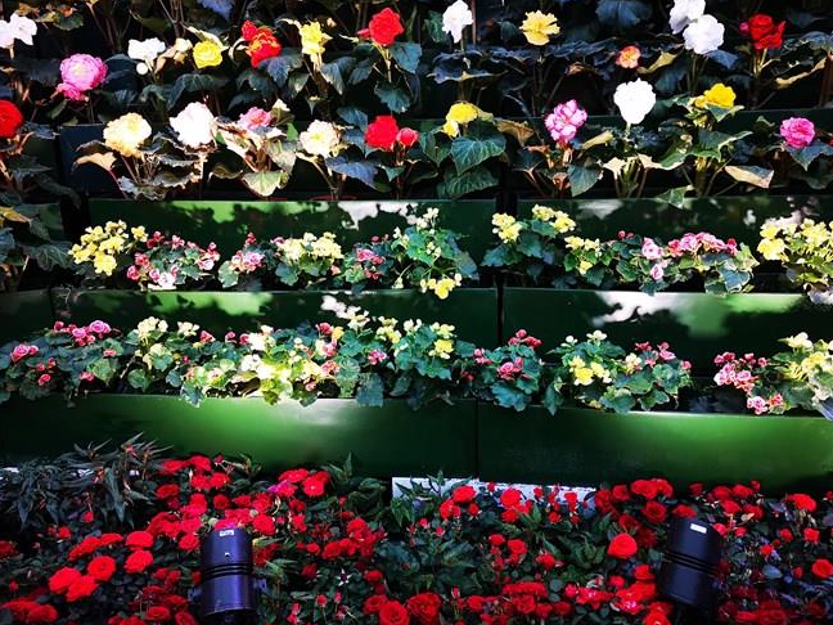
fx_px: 722
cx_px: 420
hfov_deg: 60.0
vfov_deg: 46.8
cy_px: 303
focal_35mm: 30
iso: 400
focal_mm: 3.95
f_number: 1.8
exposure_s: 1/50
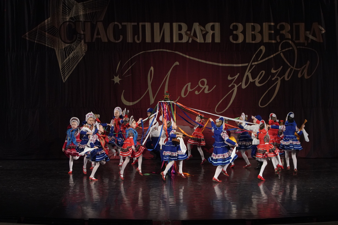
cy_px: 112
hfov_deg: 18.3
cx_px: 169
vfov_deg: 12.2
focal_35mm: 112
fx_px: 1052
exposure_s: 1/400
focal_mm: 75
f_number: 3.2
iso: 3200
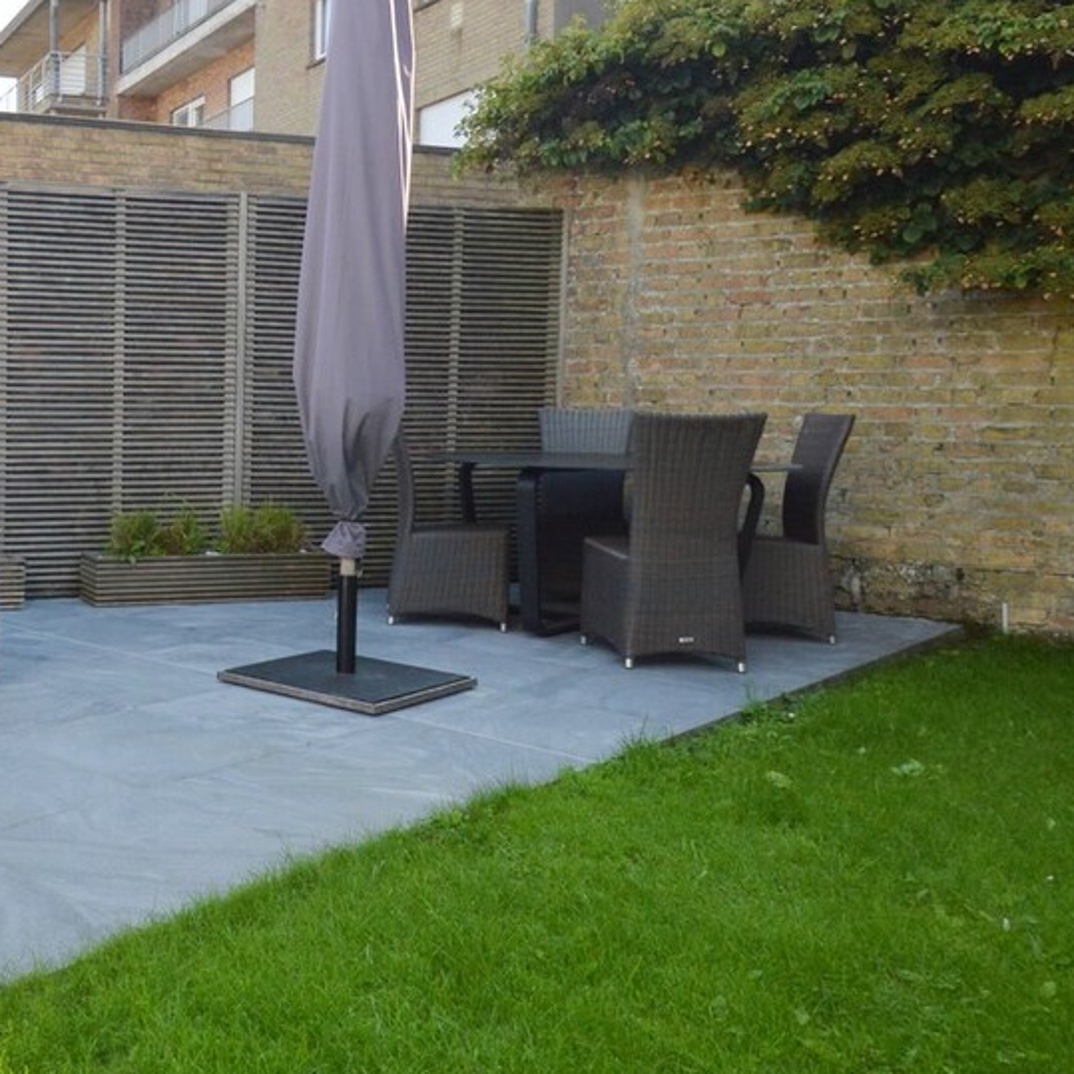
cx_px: 15
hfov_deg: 44.1
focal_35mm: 32
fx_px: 1123
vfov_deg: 51.0
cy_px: 464
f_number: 9
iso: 400
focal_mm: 10
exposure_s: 1/320
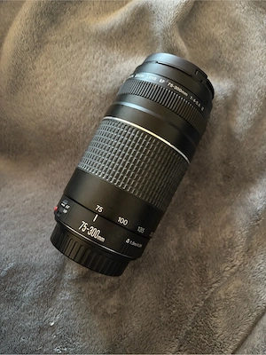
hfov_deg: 53.1
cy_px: 178
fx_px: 266
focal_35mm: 26
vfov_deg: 67.3
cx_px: 133
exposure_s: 1/25
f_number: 1.6
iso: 640
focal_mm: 5.96
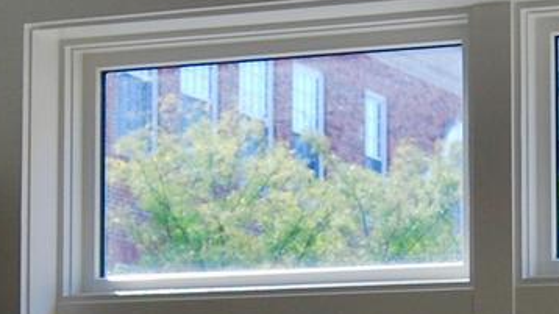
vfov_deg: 7.4
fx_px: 2400
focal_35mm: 162
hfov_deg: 13.2
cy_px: 356
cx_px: 433
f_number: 5.6
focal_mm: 18
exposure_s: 1/125
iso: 200
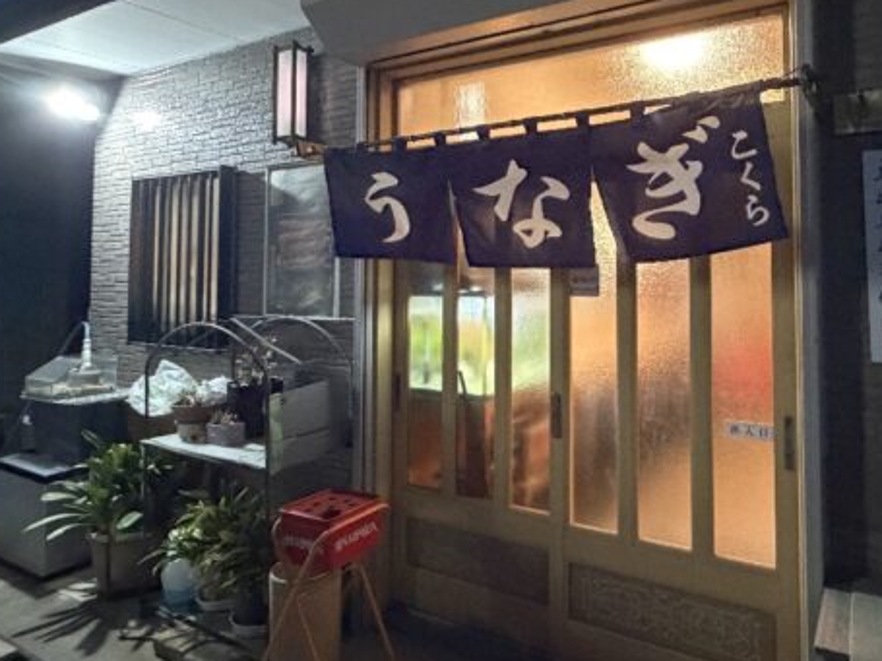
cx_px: 574
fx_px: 611
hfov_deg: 69.9
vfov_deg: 56.1
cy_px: 245
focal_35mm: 24
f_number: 2.2
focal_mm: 2.22
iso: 1250
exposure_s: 1/33
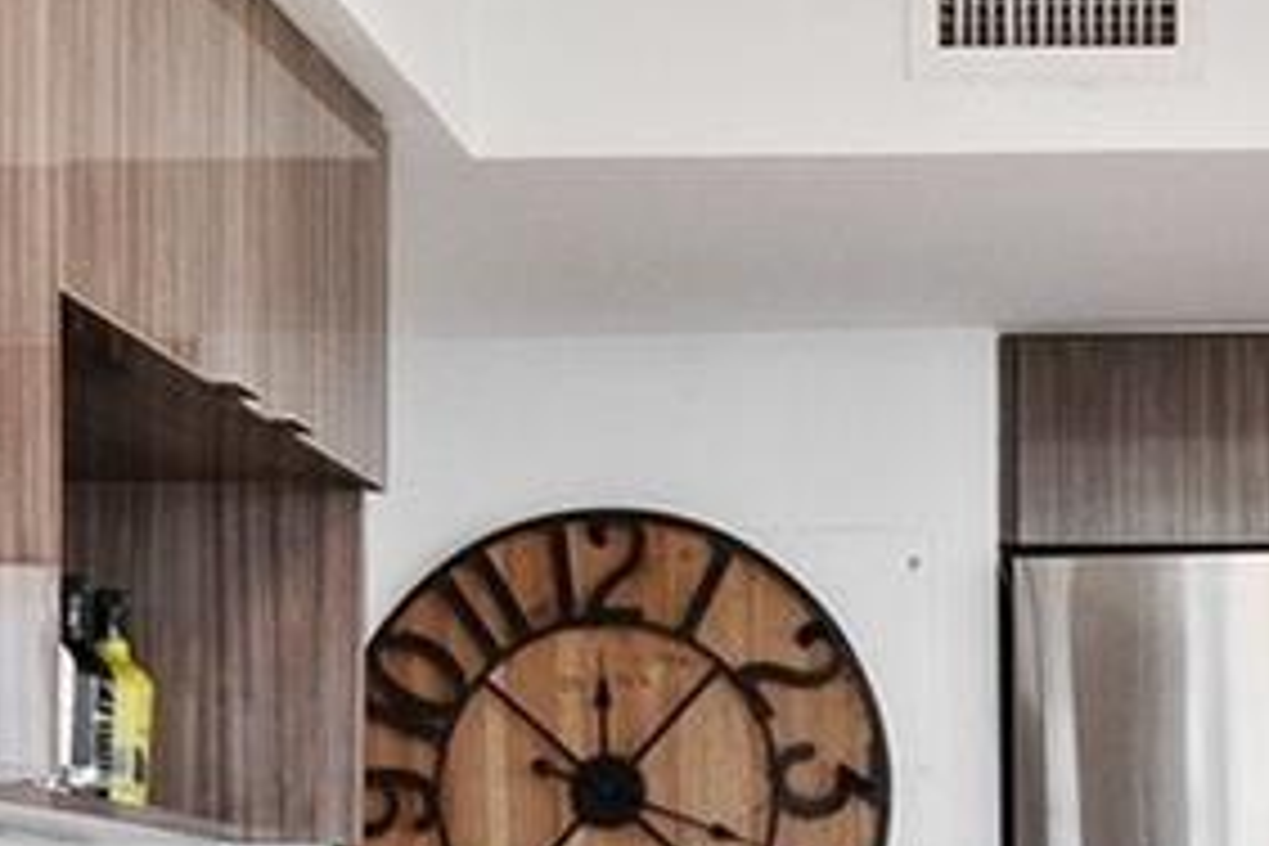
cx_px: 1030
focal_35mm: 85
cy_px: 1076
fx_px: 2996
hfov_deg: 23.5
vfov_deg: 15.4
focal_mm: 10
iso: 280
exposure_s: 1/15
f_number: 8
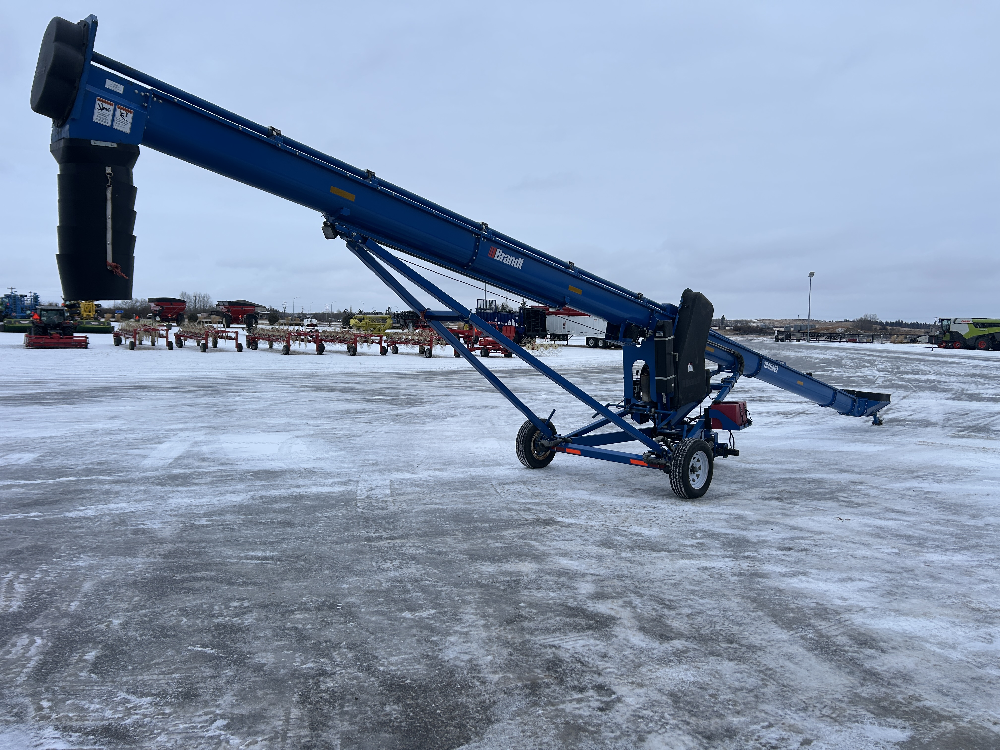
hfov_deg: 67.3
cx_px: 500
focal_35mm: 26
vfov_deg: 53.1
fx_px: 751
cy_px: 375
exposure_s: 1/733
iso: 50
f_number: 1.5
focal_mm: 5.7
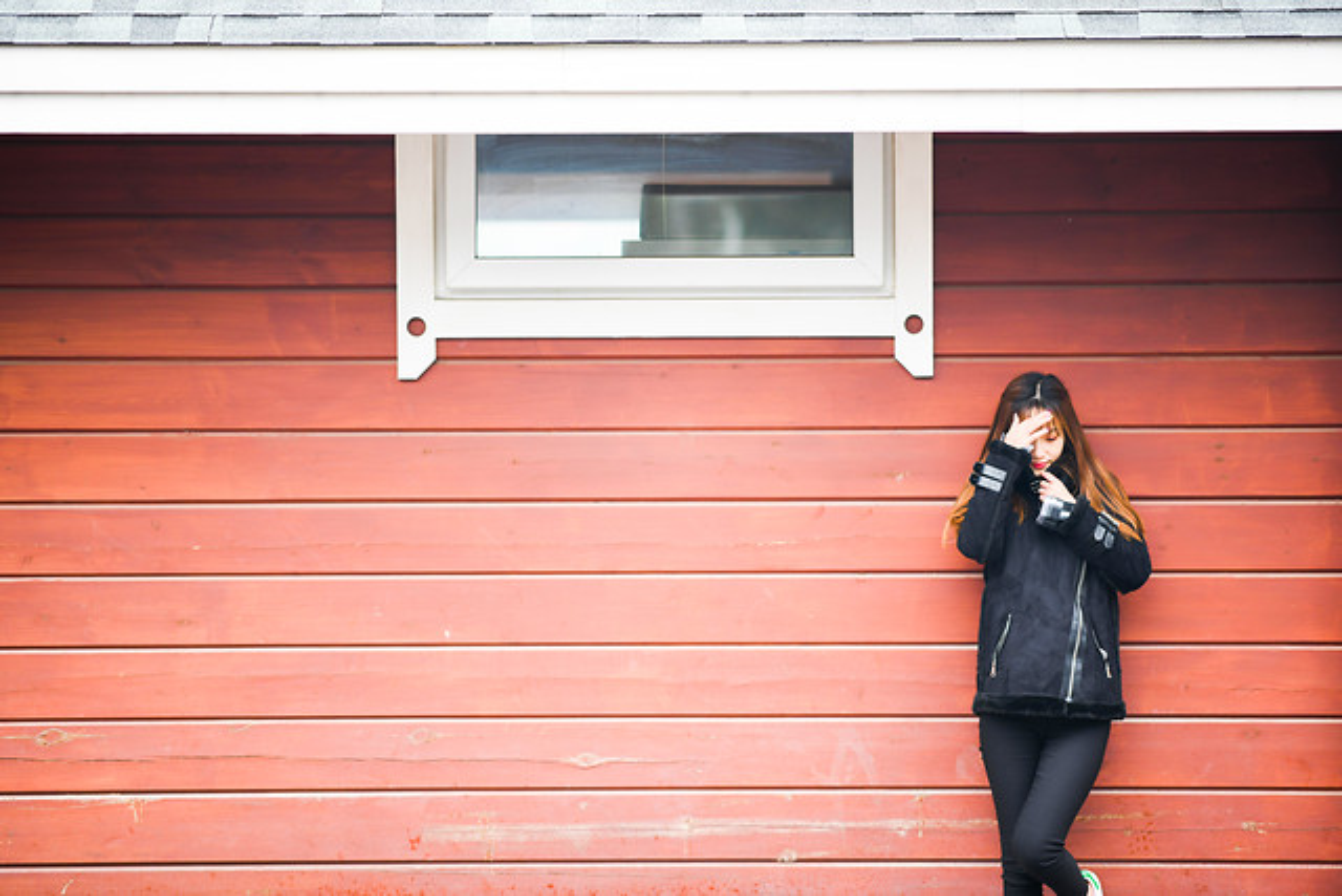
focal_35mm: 105
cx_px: 671
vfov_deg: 13.0
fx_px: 3915
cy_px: 448
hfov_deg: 19.5
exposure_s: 1/40
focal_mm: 105
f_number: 1.4
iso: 100
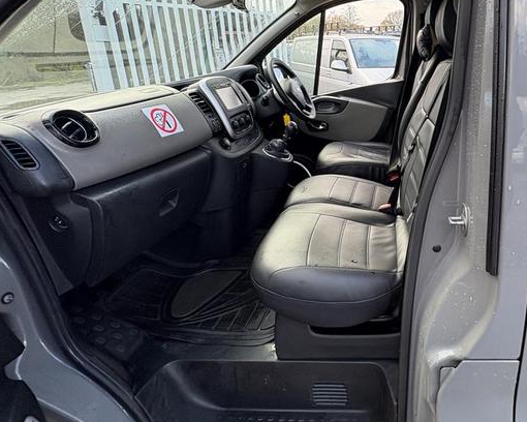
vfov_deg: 58.3
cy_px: 170
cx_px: 369
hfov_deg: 67.5
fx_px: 374
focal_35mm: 24
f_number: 2.2
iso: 100
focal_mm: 2.22
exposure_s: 1/99
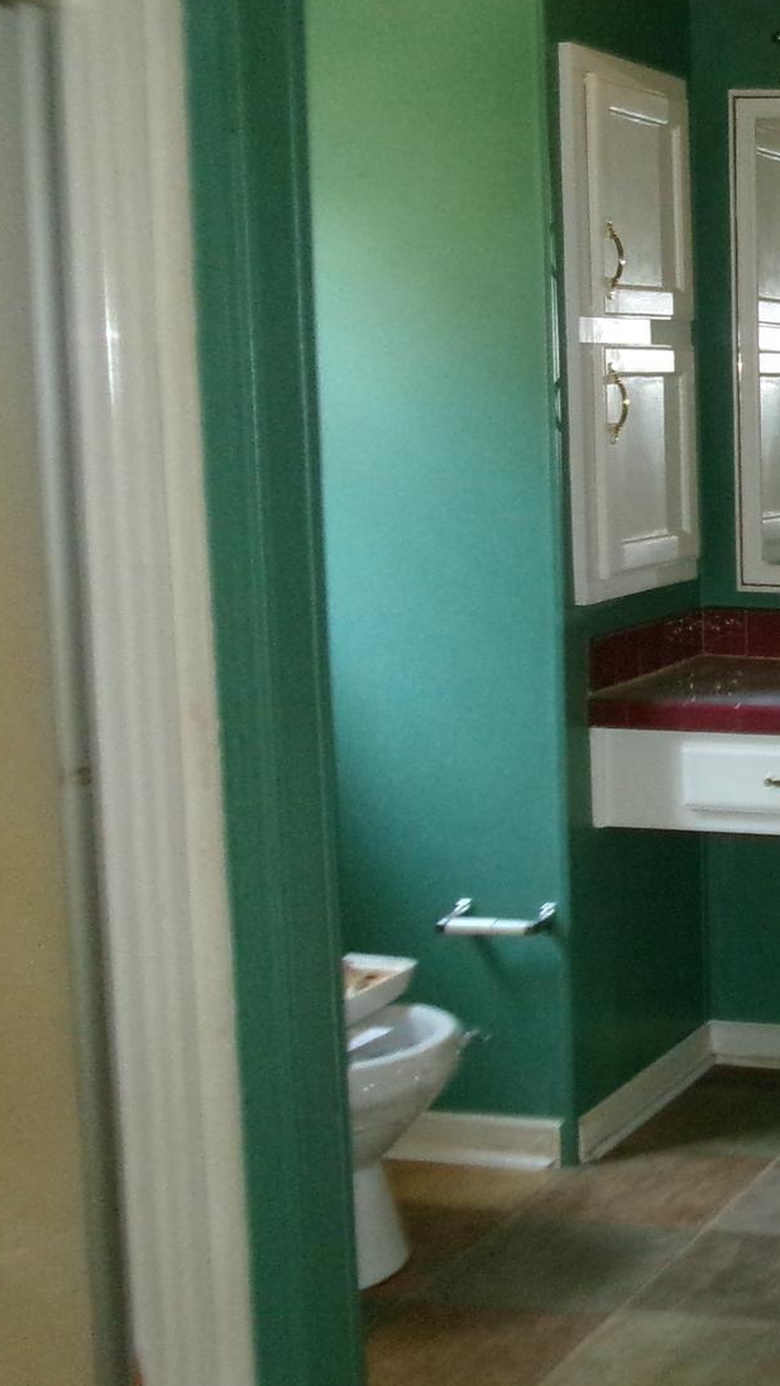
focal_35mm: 57
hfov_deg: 18.2
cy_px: 656
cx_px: 1240
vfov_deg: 36.6
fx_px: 2095
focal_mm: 5.1
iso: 500
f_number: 3.9
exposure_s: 1/34
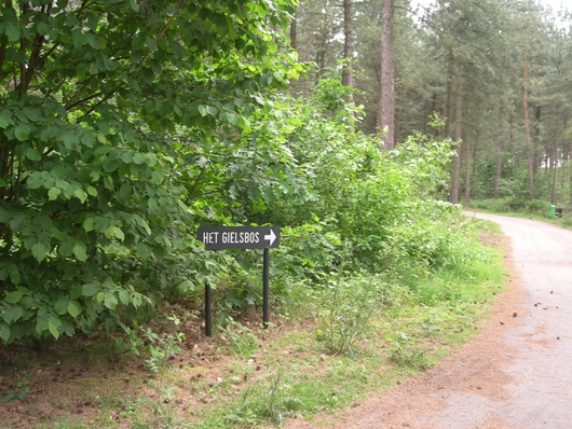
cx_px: 282
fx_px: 711
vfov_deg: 33.6
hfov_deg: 43.8
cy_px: 240
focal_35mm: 43
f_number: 2.8
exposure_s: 1/93.8
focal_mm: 7.8
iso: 50
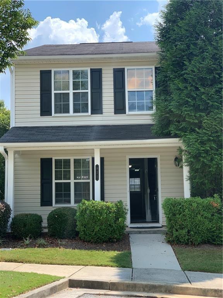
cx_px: 112
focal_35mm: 52
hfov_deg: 28.0
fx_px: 447
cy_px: 149
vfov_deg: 36.8
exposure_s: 1/393
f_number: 2.4
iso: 16
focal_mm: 6
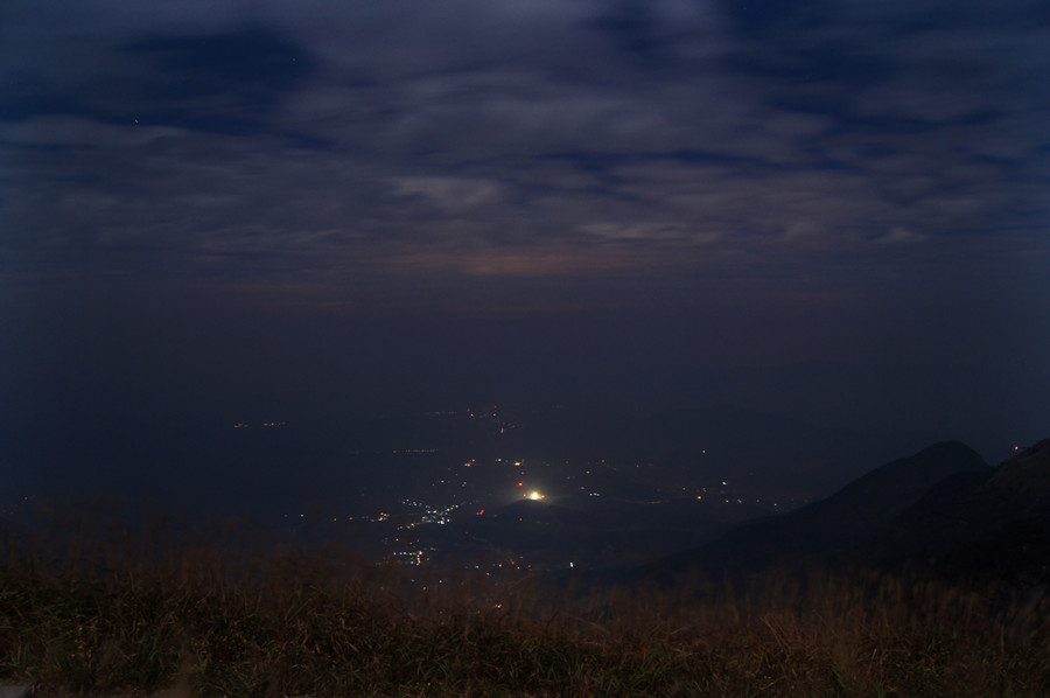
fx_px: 787
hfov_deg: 67.4
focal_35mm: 27
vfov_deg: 47.8
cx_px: 525
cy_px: 349
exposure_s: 30
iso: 400
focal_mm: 18
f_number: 5.6
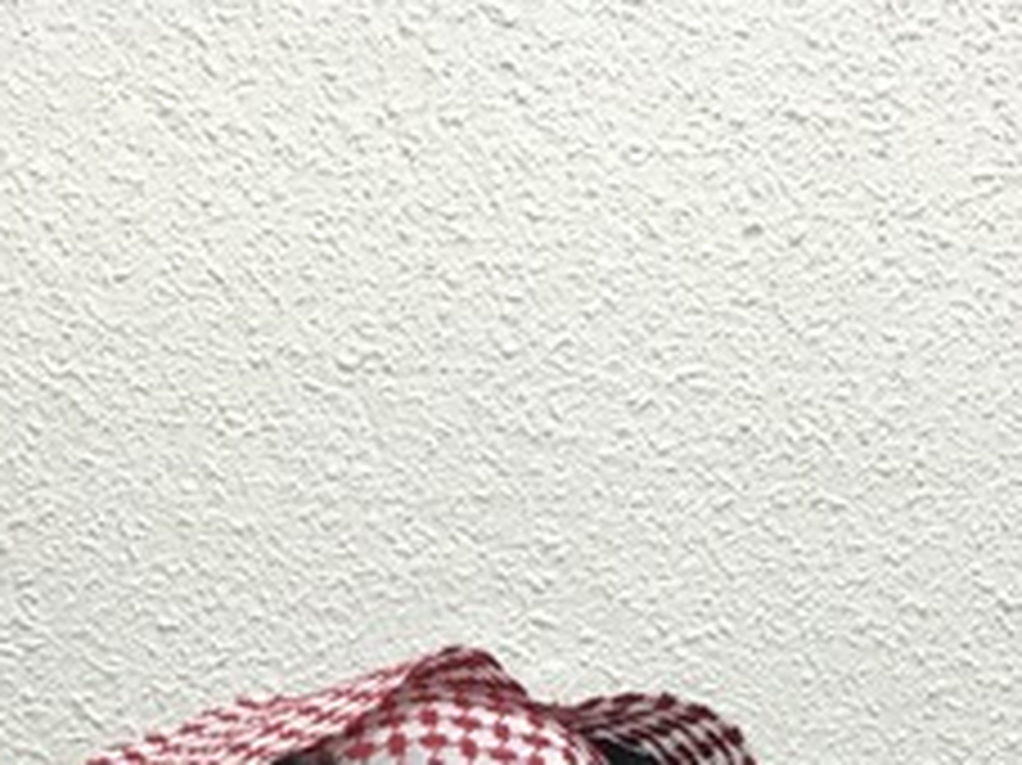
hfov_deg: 15.1
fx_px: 3866
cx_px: 509
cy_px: 1467
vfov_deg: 10.5
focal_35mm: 131
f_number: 2.2
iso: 80
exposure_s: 1/30
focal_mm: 4.15
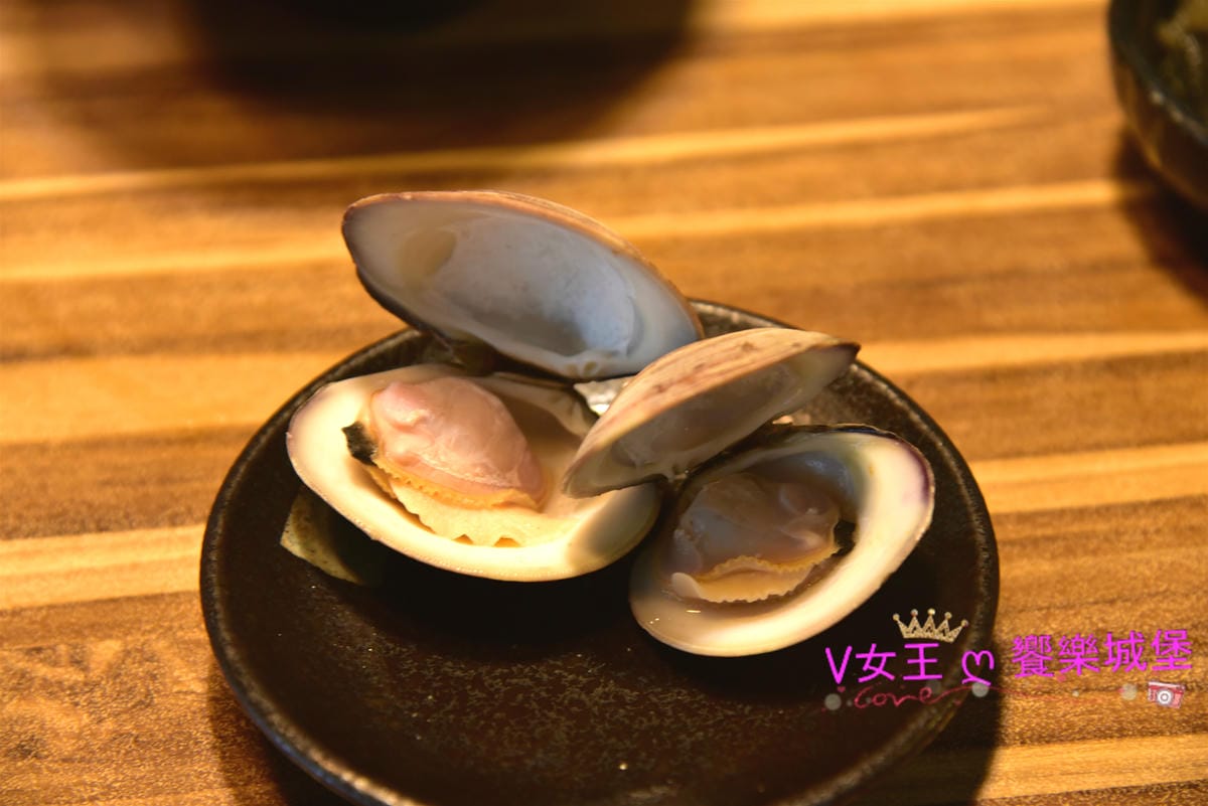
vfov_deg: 14.0
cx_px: 604
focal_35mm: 98
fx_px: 3289
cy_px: 403
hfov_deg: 20.8
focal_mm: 98
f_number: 5
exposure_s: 1/30
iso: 1600
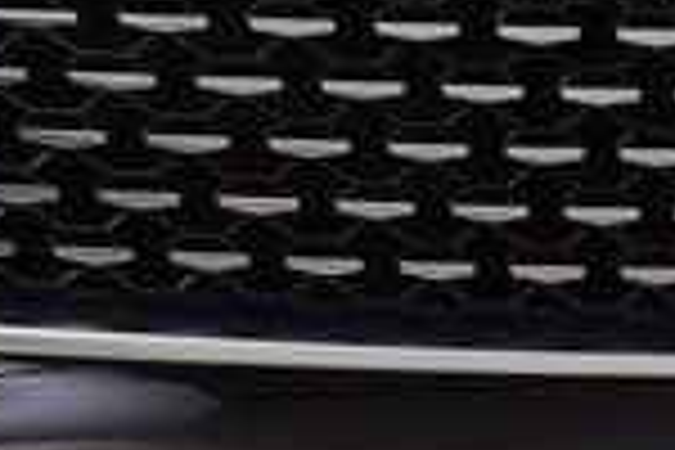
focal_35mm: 243
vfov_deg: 5.6
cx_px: 292
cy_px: 389
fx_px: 4556
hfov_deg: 8.5
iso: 400
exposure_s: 1/15
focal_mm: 38
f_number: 6.3
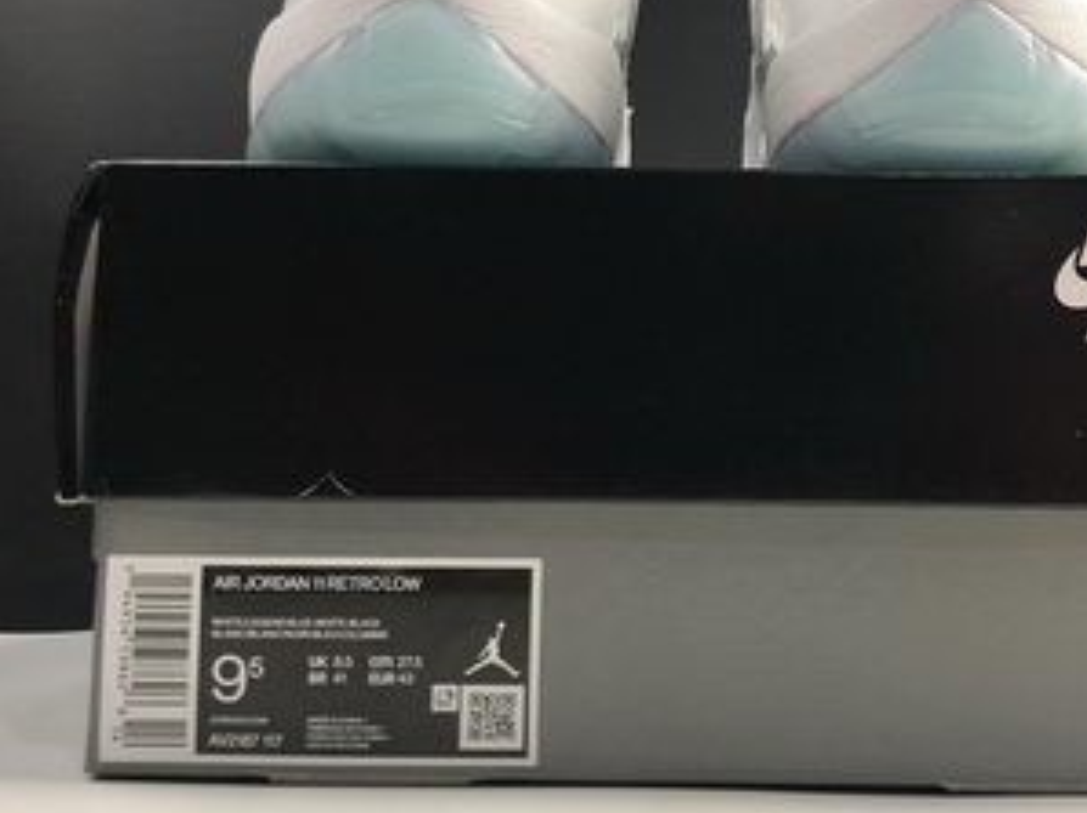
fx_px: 1475
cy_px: 308
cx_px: 646
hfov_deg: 40.3
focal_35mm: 47
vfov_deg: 30.7
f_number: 1.8
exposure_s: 1/33
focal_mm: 4
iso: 20
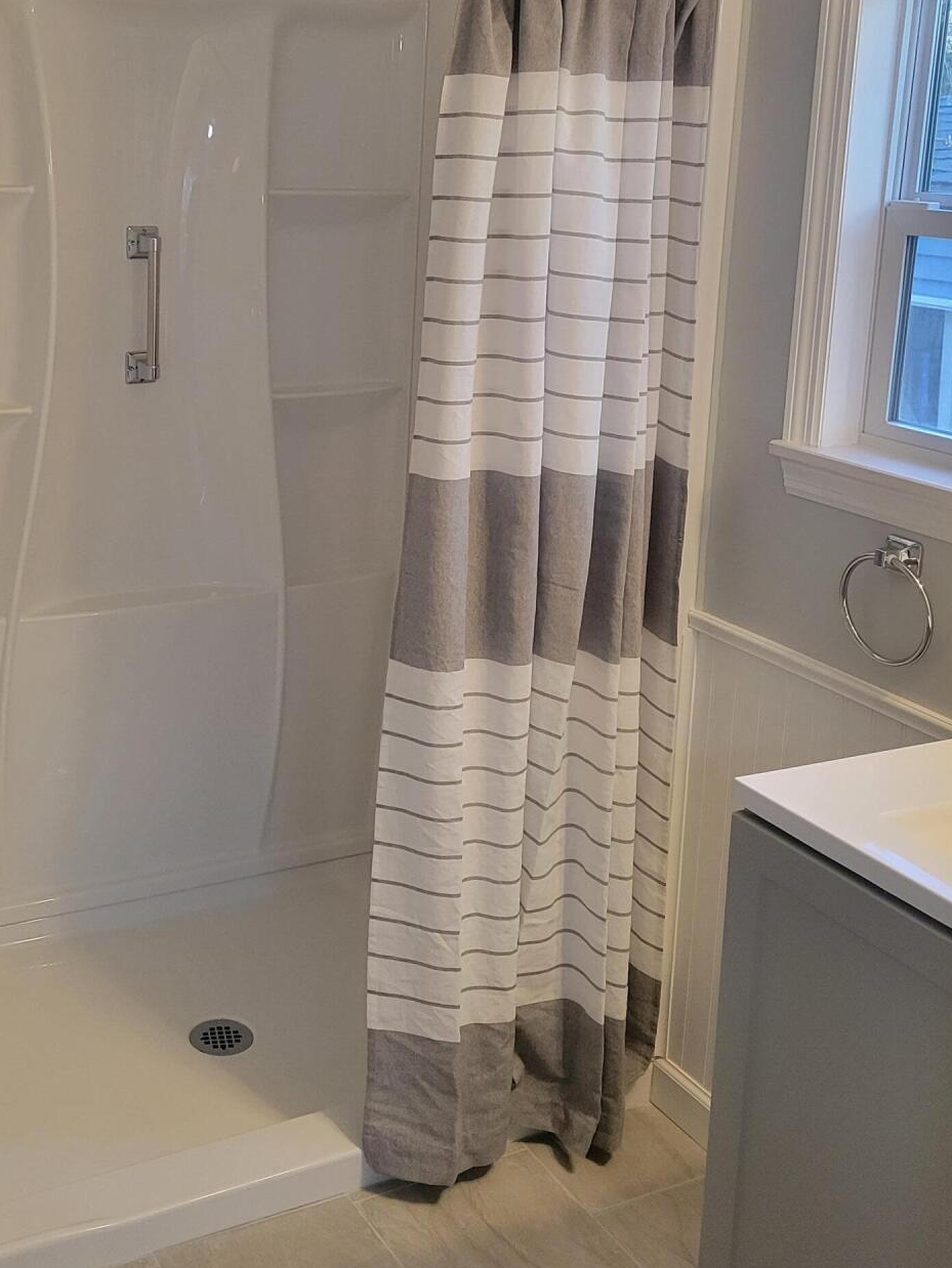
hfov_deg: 33.8
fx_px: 1540
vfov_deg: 44.2
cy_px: 437
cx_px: 272
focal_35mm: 42
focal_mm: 5.4
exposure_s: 1/120
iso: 320
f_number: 1.8
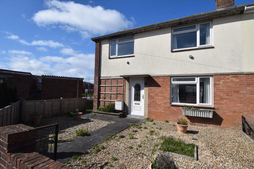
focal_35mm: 18
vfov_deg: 67.4
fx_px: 127
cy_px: 84
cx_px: 127
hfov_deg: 90.0
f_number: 10
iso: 200
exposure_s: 1/400
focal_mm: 12
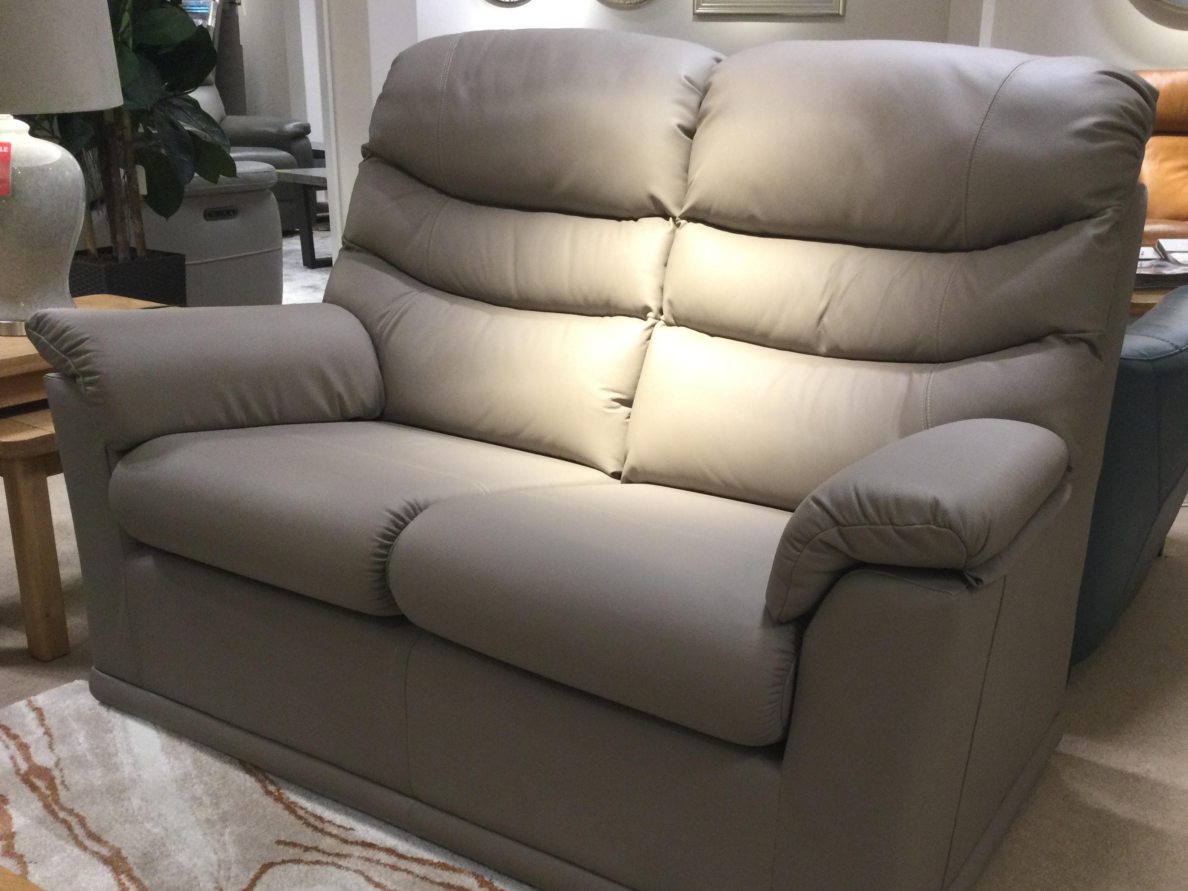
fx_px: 1270
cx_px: 670
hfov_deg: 50.0
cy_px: 490
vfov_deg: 38.6
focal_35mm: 37
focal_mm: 3.3
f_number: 2.4
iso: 80
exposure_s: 1/33
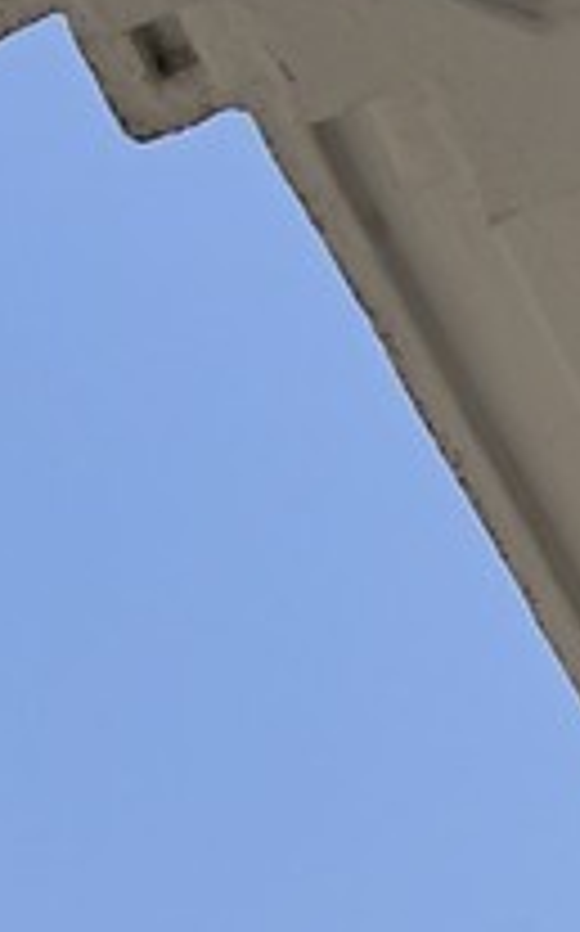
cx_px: 355
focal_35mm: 244
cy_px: 3323
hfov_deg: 5.4
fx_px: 6184
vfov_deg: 7.1
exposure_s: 1/250
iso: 200
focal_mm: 31
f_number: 11
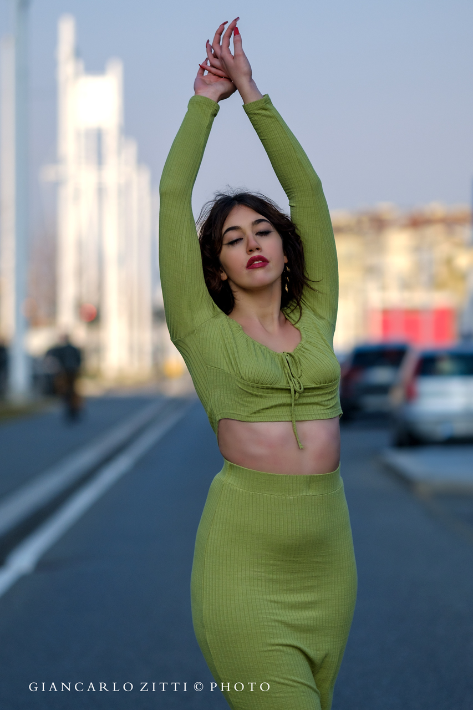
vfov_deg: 15.2
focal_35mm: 135
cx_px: 236
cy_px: 355
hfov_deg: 10.2
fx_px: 2661
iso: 400
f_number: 2
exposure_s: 1/8500
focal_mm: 90
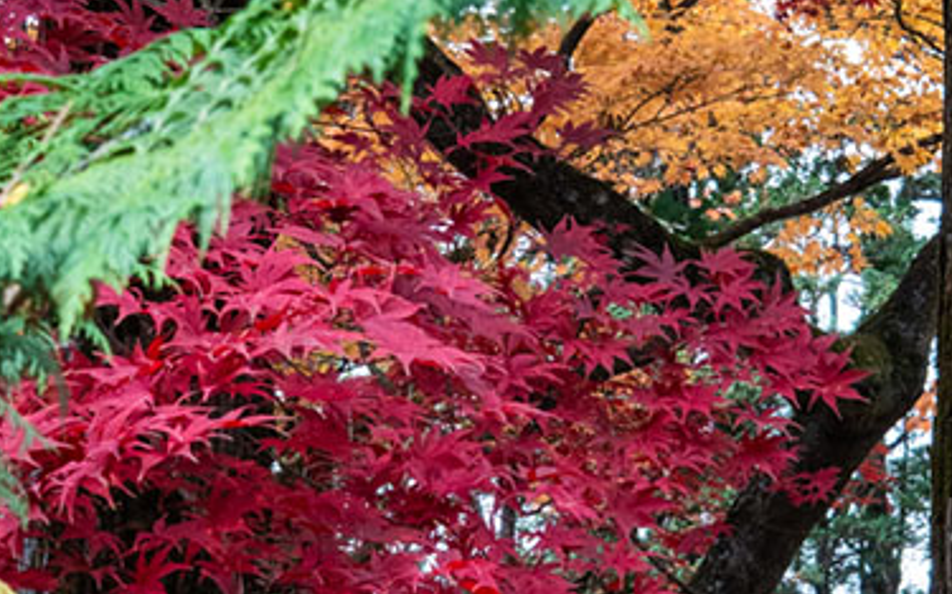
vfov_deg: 9.7
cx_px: 597
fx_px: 3500
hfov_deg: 15.5
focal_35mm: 135
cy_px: 234
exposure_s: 1/80
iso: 800
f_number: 5.6
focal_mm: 23
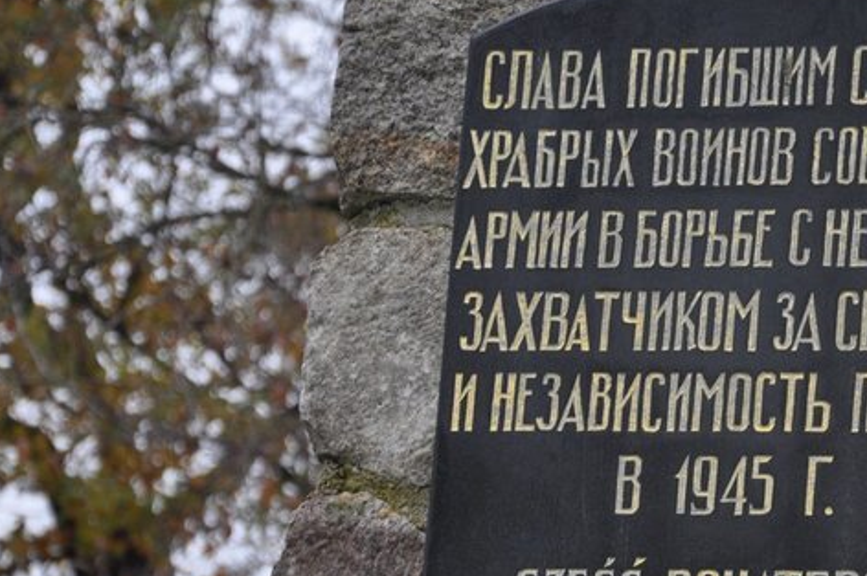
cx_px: 753
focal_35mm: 280
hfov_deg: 7.3
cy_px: 411
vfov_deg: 4.9
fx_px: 6738
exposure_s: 1/250
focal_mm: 98
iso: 500
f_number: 5.6
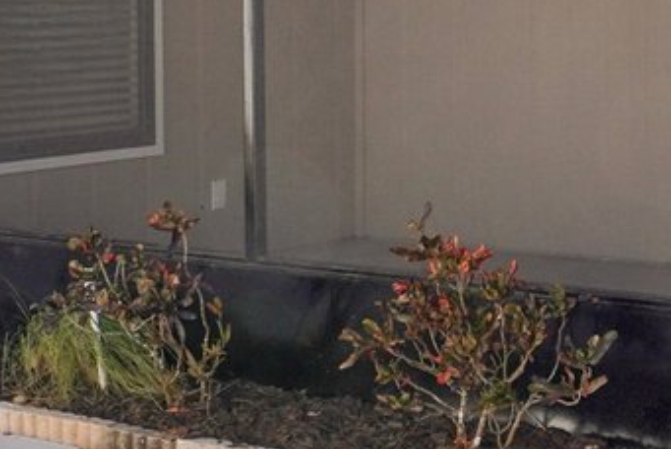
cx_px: 610
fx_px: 1679
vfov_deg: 15.0
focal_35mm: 90
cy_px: 11
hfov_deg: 22.0
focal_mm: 10
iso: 100
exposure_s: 1/125
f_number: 8
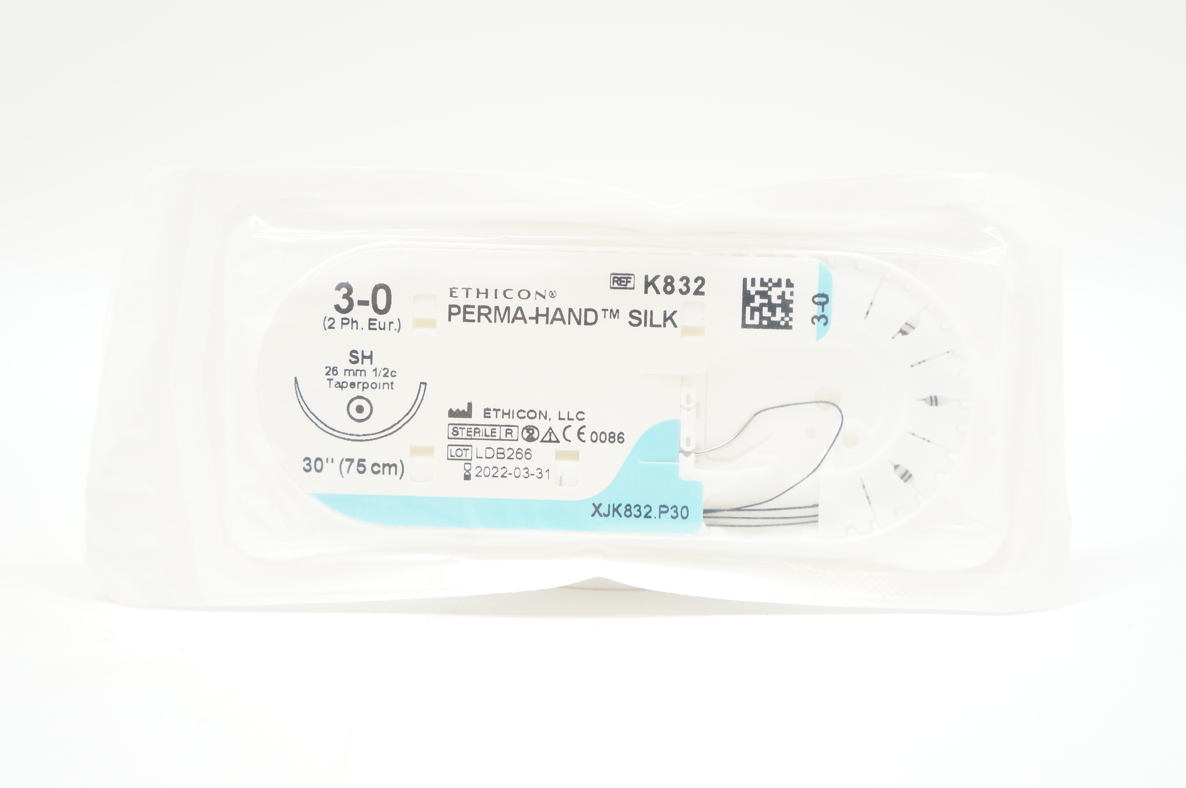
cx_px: 593
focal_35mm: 44
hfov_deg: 45.0
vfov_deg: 30.8
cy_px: 394
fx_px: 1432
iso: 400
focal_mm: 29
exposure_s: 1/40
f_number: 5
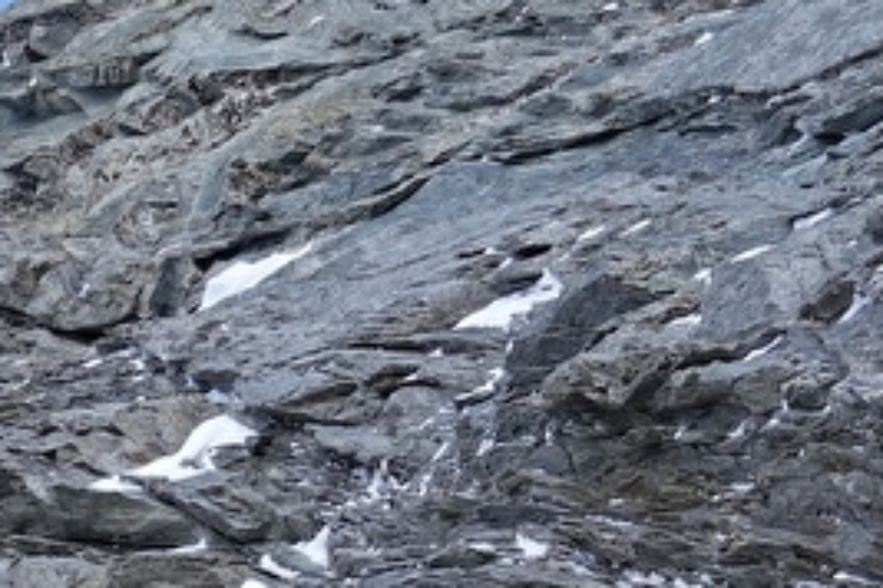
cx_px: -258
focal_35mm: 117
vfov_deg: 11.1
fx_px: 2870
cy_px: 950
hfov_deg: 16.5
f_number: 5.6
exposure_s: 1/100
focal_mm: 8.8
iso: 125
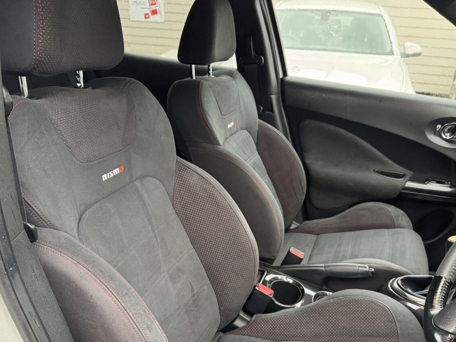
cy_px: 223
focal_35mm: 32
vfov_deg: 43.6
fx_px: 422
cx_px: 234
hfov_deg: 56.8
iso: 400
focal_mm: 6.76
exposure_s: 1/60
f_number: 1.78
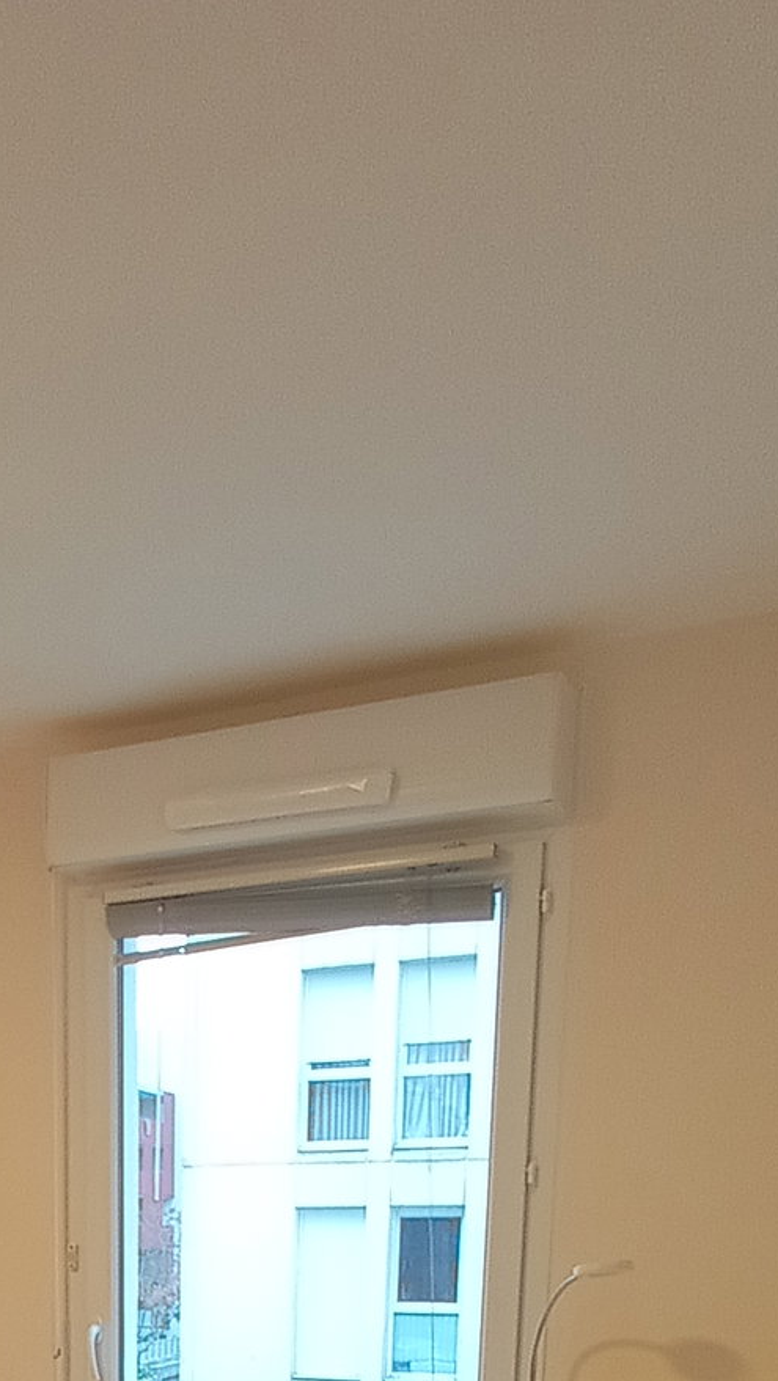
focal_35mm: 74
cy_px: 1625
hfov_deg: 16.1
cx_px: 33
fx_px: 2712
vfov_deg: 25.8
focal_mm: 1.65
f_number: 2.2
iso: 175
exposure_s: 1/33.3
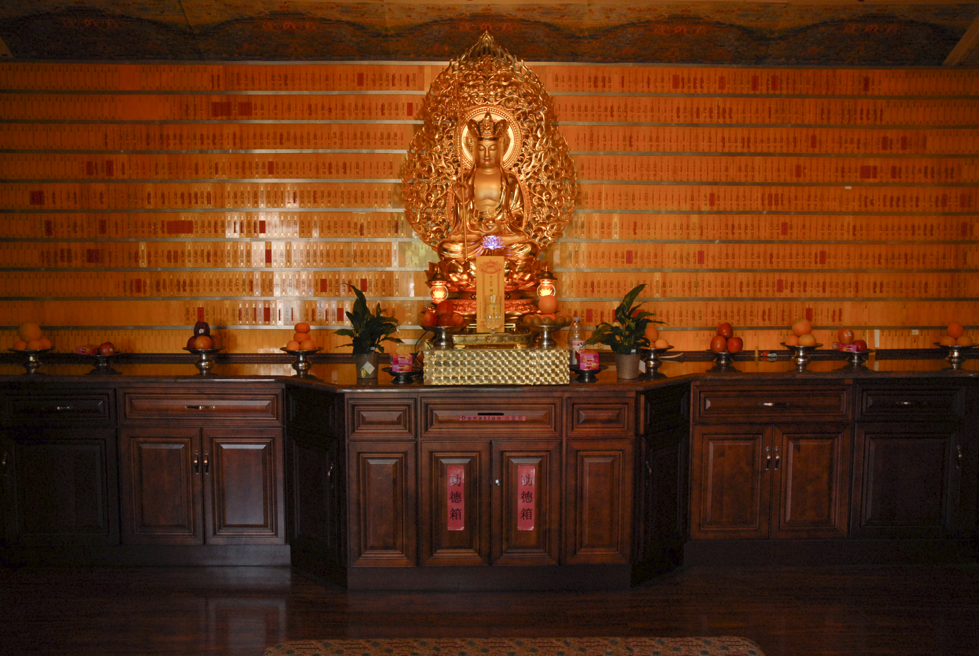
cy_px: 328
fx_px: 980
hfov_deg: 53.1
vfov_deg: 37.0
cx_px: 490
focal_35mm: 36
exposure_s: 1/30
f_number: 5.6
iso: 400
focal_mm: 24
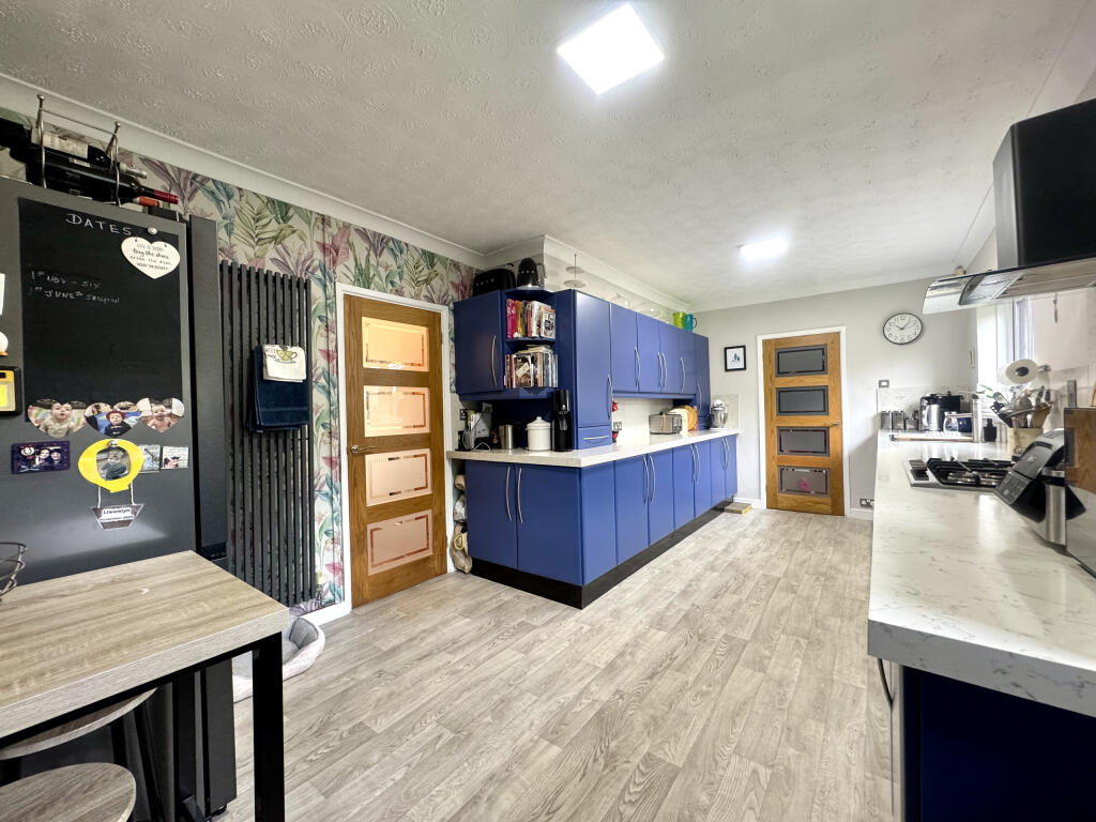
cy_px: 411
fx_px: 443
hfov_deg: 102.1
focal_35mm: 14
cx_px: 548
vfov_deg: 85.7
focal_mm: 2.22
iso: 250
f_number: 2.2
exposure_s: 1/50
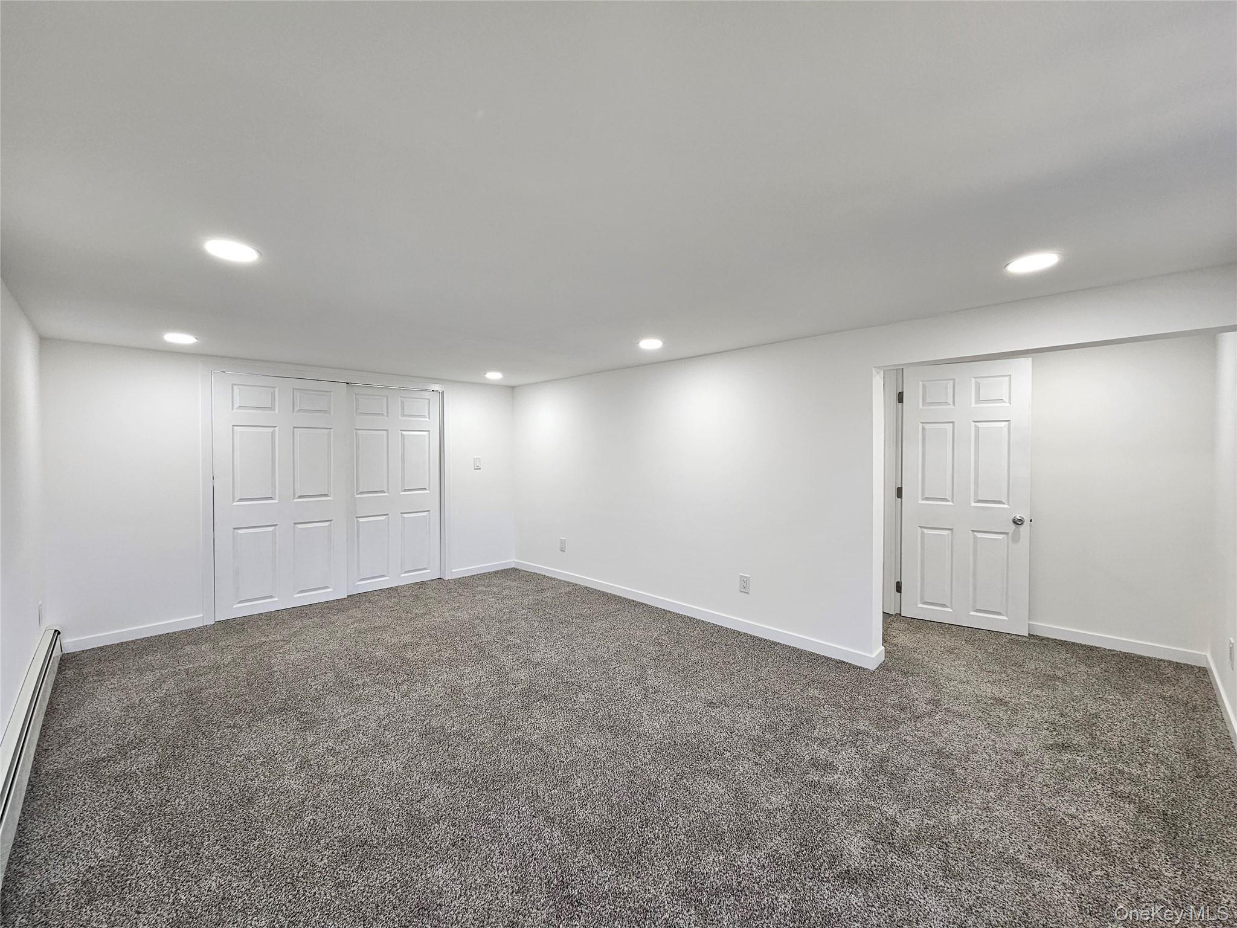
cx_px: 618
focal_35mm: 13
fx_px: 465
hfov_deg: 106.2
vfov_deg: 89.9
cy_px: 464
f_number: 2.2
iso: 100
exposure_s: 1/60
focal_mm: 2.2
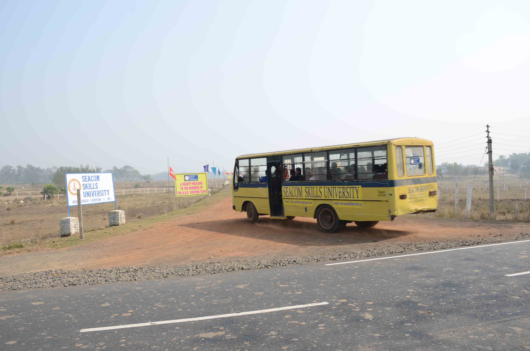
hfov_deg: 67.5
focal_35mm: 27
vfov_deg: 47.7
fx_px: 397
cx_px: 265
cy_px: 176
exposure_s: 1/200
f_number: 8
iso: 100
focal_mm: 18
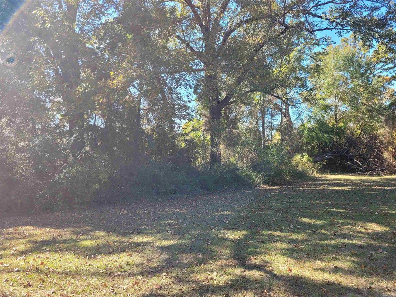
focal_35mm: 26
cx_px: 198
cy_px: 148
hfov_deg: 67.3
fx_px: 297
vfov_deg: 53.1
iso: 40
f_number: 1.8
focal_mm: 5.4
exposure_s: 1/371
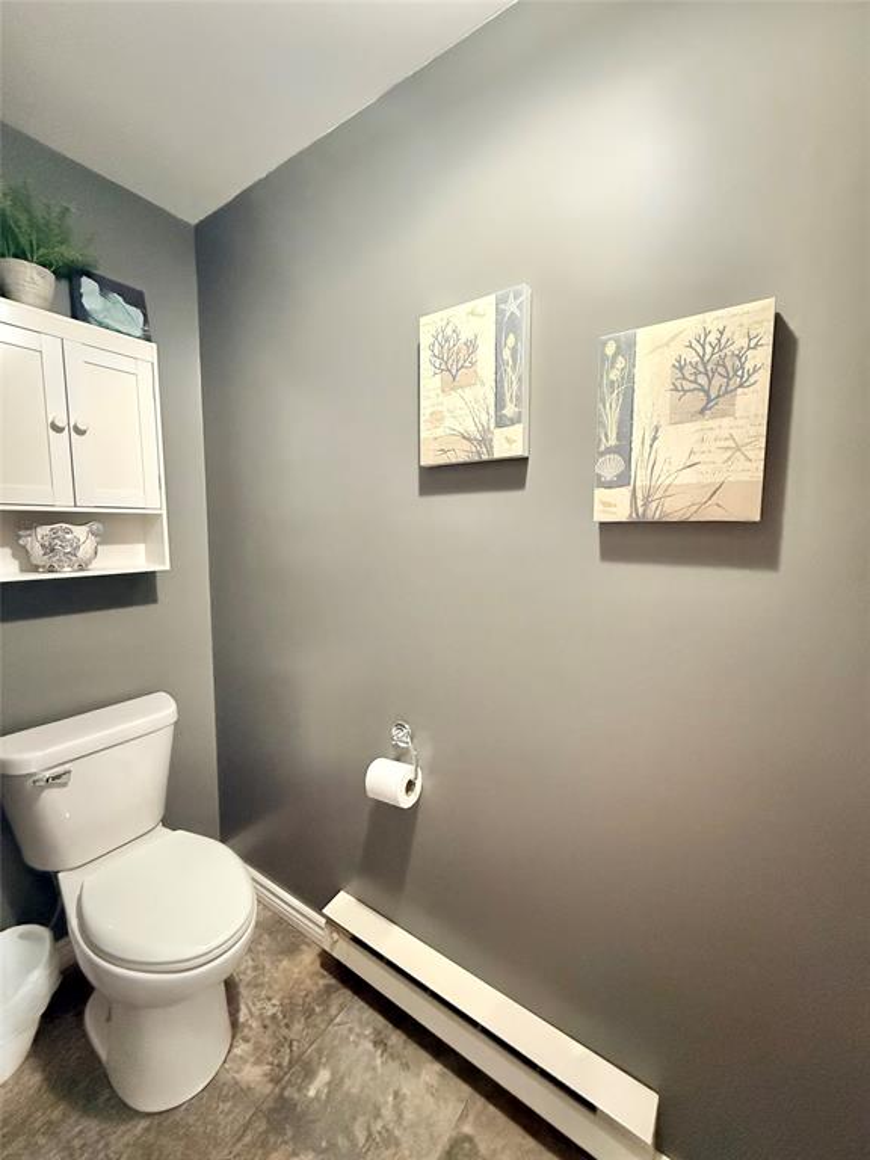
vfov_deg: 102.1
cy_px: 580
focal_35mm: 14
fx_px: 469
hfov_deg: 85.7
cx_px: 435
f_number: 2.2
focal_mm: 2.22
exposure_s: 1/60
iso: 1600
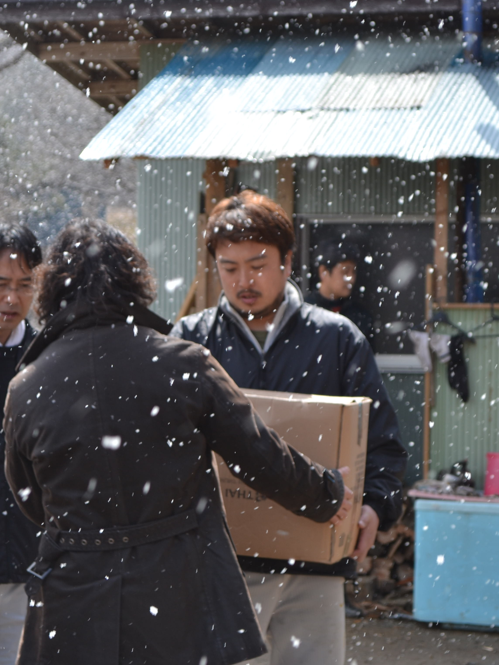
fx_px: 2301
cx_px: 188
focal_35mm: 120
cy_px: 334
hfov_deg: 12.4
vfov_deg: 16.5
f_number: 6.3
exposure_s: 1/160
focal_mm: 55
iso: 100
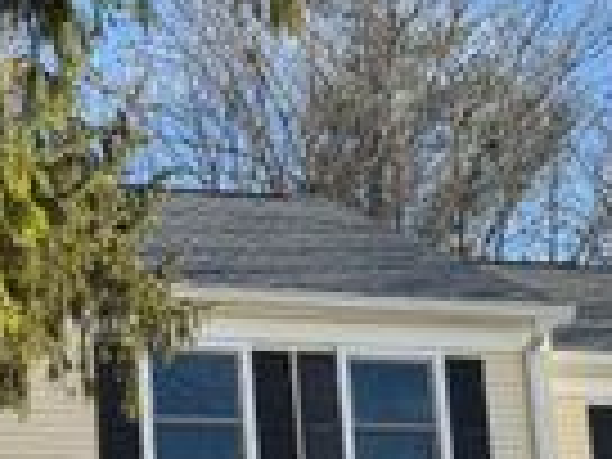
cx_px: 63
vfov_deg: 16.2
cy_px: 542
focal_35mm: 88
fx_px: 1556
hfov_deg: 21.8
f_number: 1.78
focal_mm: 6.76
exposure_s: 1/1366
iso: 80
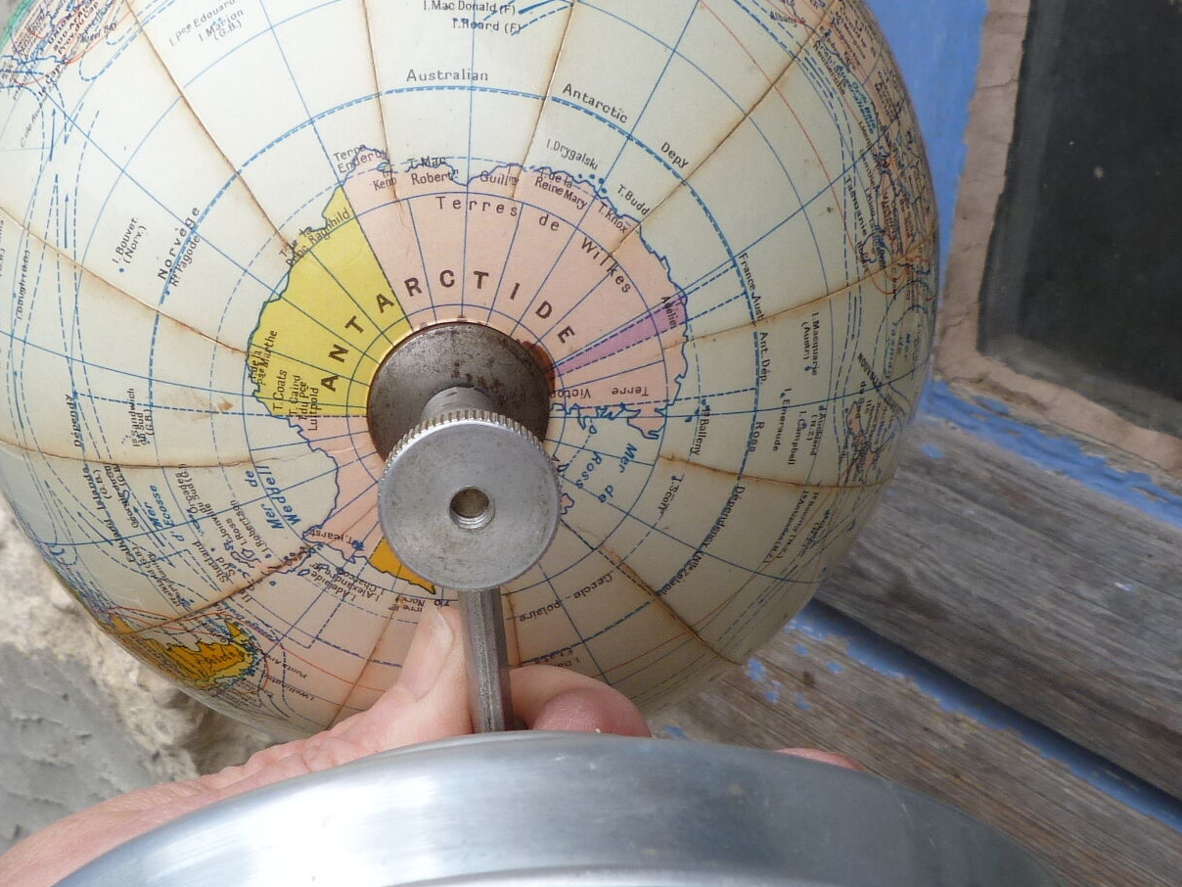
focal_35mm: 53
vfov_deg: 27.4
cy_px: 562
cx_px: 429
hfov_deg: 35.9
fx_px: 1810
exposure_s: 1/125
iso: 80
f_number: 4
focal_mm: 4.5
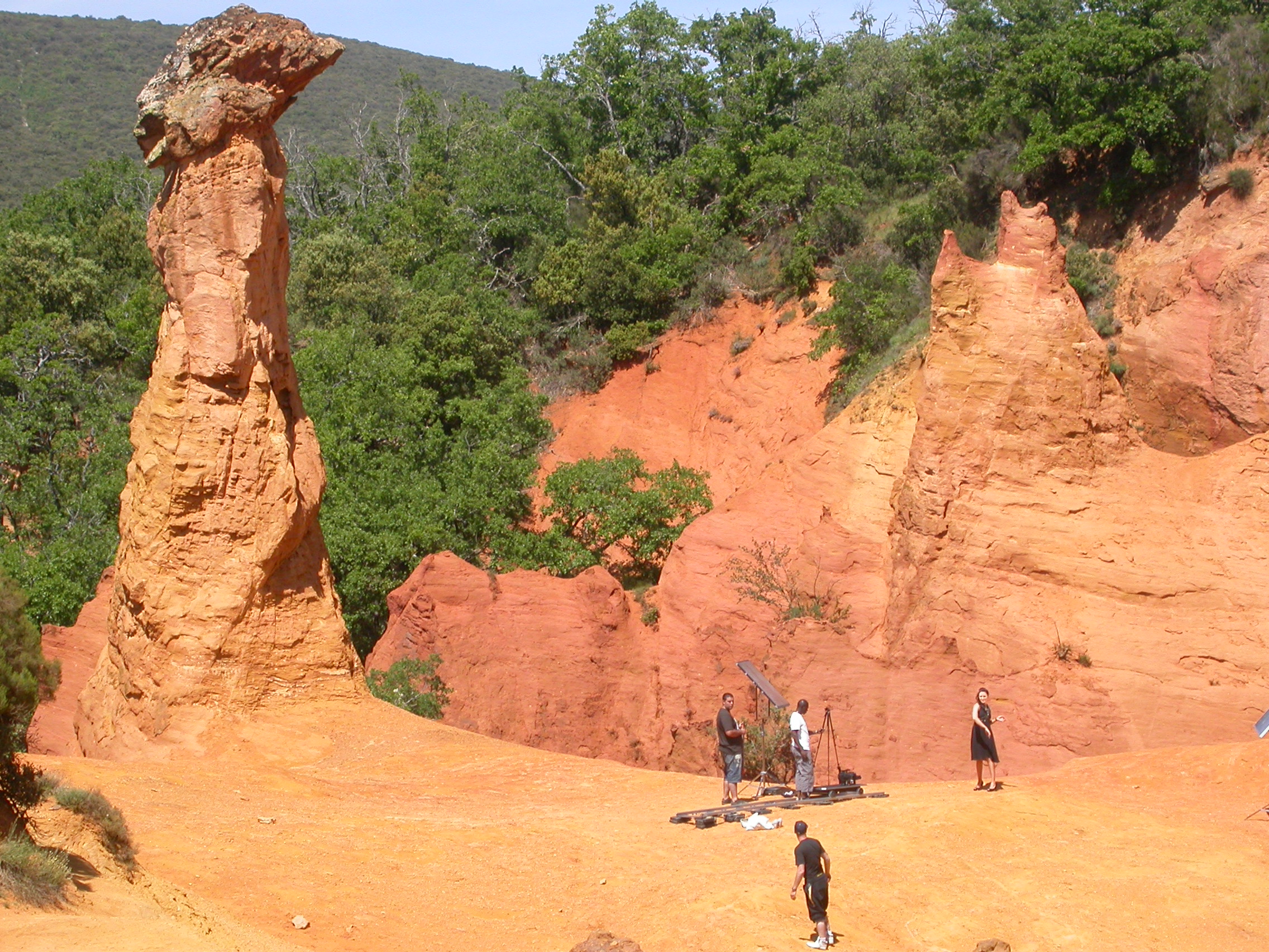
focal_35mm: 114
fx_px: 4179
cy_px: 476
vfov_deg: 13.0
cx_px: 634
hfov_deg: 17.3
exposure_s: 1/380
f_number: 6.1
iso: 100
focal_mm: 23.7
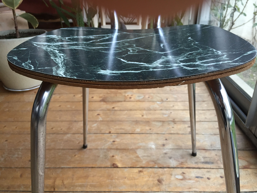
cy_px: 96
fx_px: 215
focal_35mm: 29
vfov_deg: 48.2
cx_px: 128
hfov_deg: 61.7
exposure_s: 1/33
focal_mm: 4.15
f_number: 2.2
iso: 125
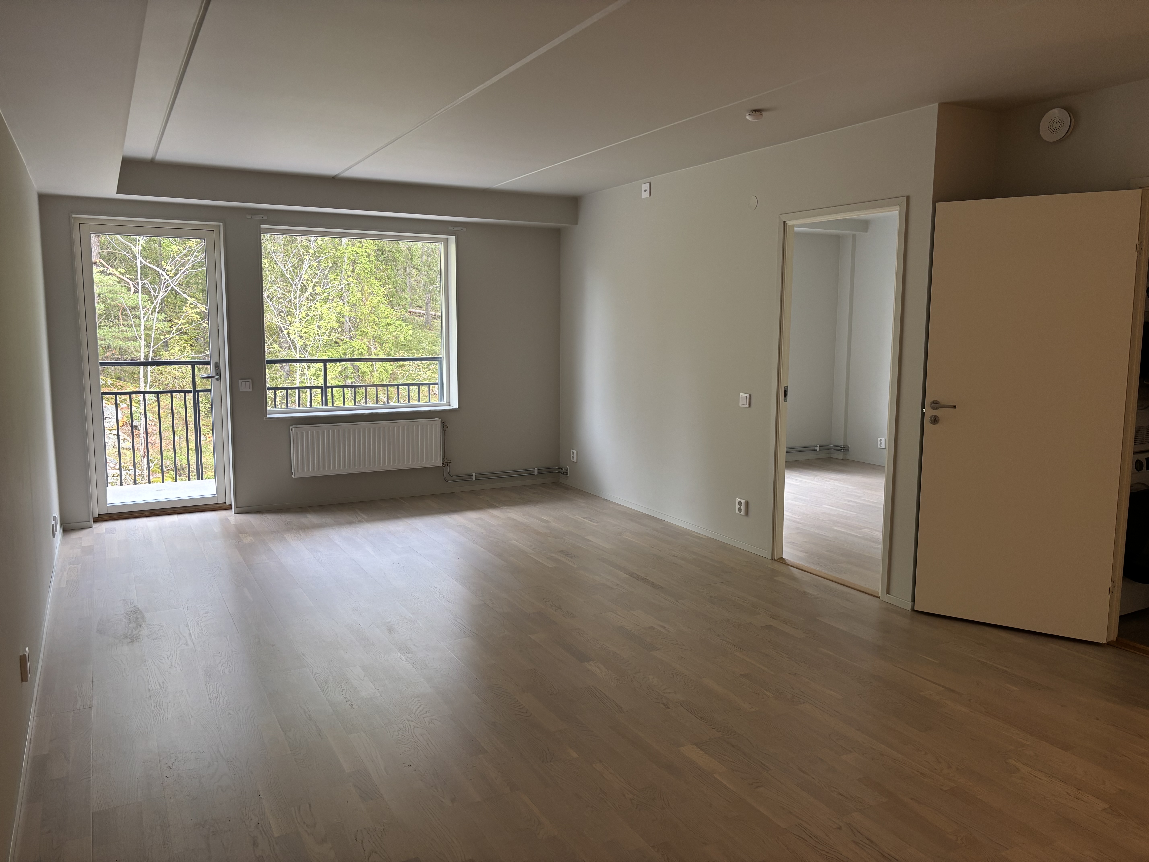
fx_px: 863
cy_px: 431
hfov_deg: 67.3
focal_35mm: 26
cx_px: 574
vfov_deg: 53.1
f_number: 1.6
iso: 100
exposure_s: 1/50
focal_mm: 5.96
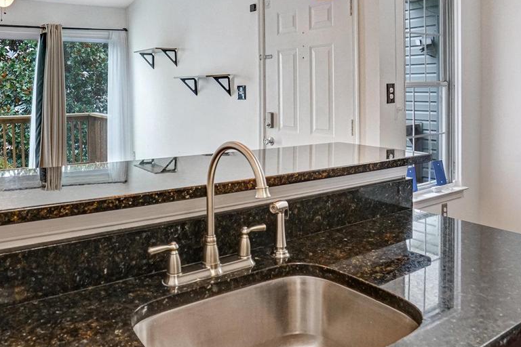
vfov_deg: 42.4
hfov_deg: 61.6
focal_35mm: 30
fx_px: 434
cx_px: 222
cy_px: 91
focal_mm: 16
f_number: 8
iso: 1250
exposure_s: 1/40
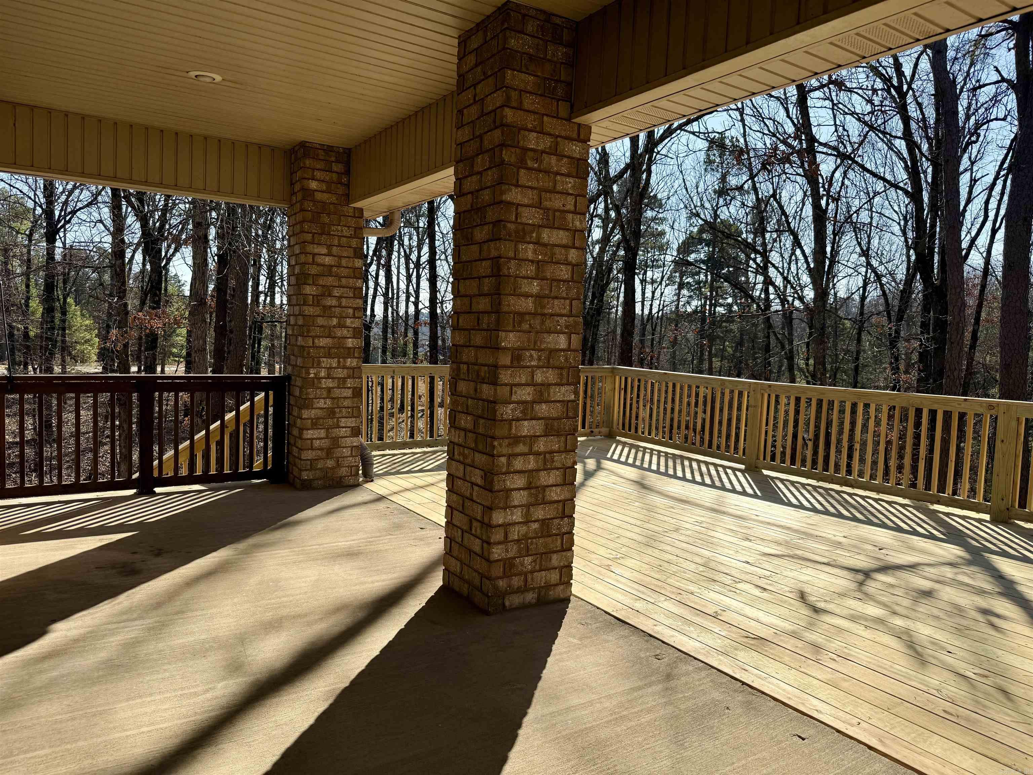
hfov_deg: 71.6
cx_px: 516
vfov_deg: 56.8
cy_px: 388
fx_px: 716
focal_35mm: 24
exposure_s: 1/3759
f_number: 1.78
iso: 80
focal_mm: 6.76
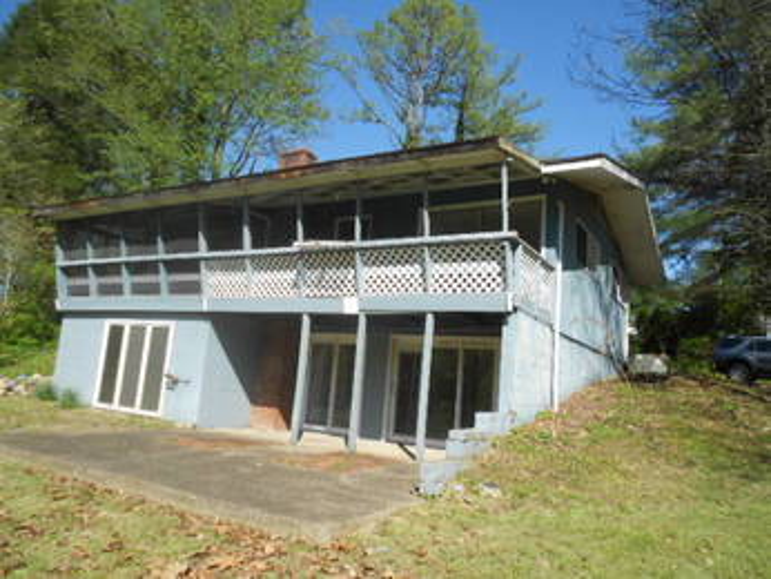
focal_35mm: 26
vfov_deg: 53.1
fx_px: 579
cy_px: 290
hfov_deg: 67.3
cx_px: 386
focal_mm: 4.6
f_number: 3.2
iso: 80
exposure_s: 1/800
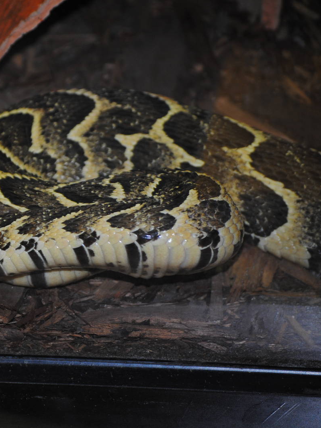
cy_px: 215
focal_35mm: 163
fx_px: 2012
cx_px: 4
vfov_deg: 12.1
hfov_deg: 9.1
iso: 200
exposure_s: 1/60
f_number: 4.2
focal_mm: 75
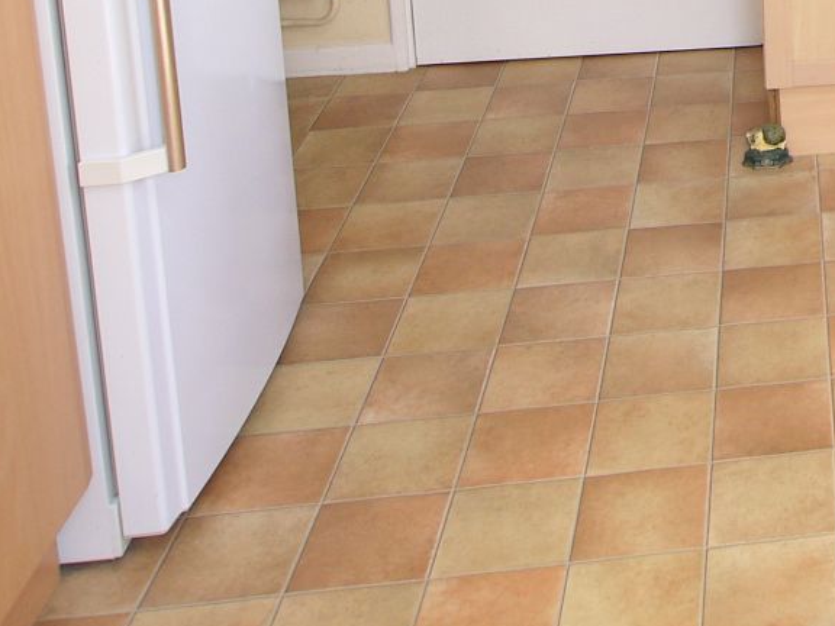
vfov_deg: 19.6
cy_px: -338
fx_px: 1544
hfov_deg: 26.4
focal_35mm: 64
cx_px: 1039
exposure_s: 1/60
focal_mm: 9
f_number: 4
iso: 100
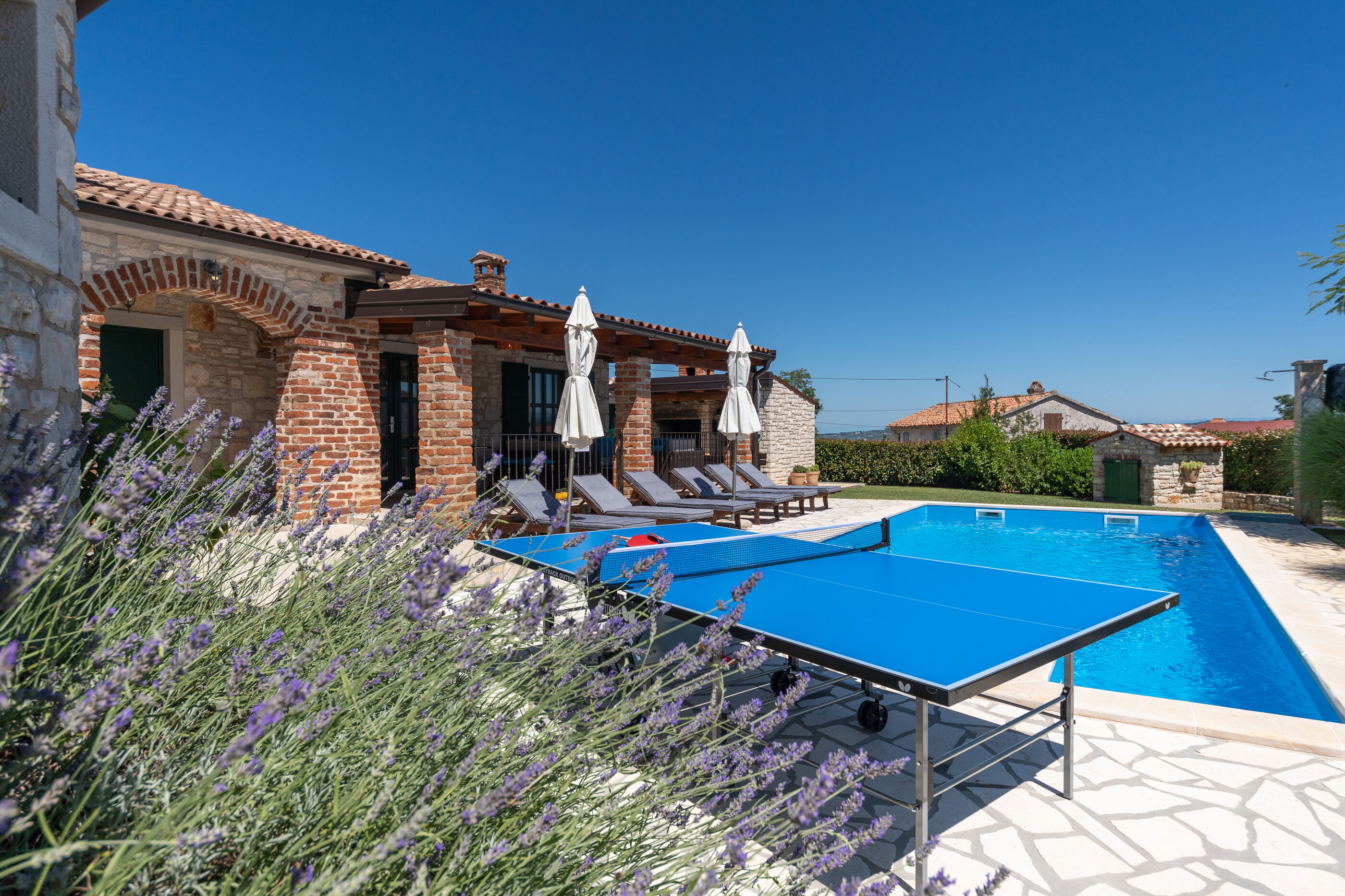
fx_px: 710
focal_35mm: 19
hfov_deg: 86.9
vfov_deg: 64.6
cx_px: 672
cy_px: 448
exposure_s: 1/2000
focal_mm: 19
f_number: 6.3
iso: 320
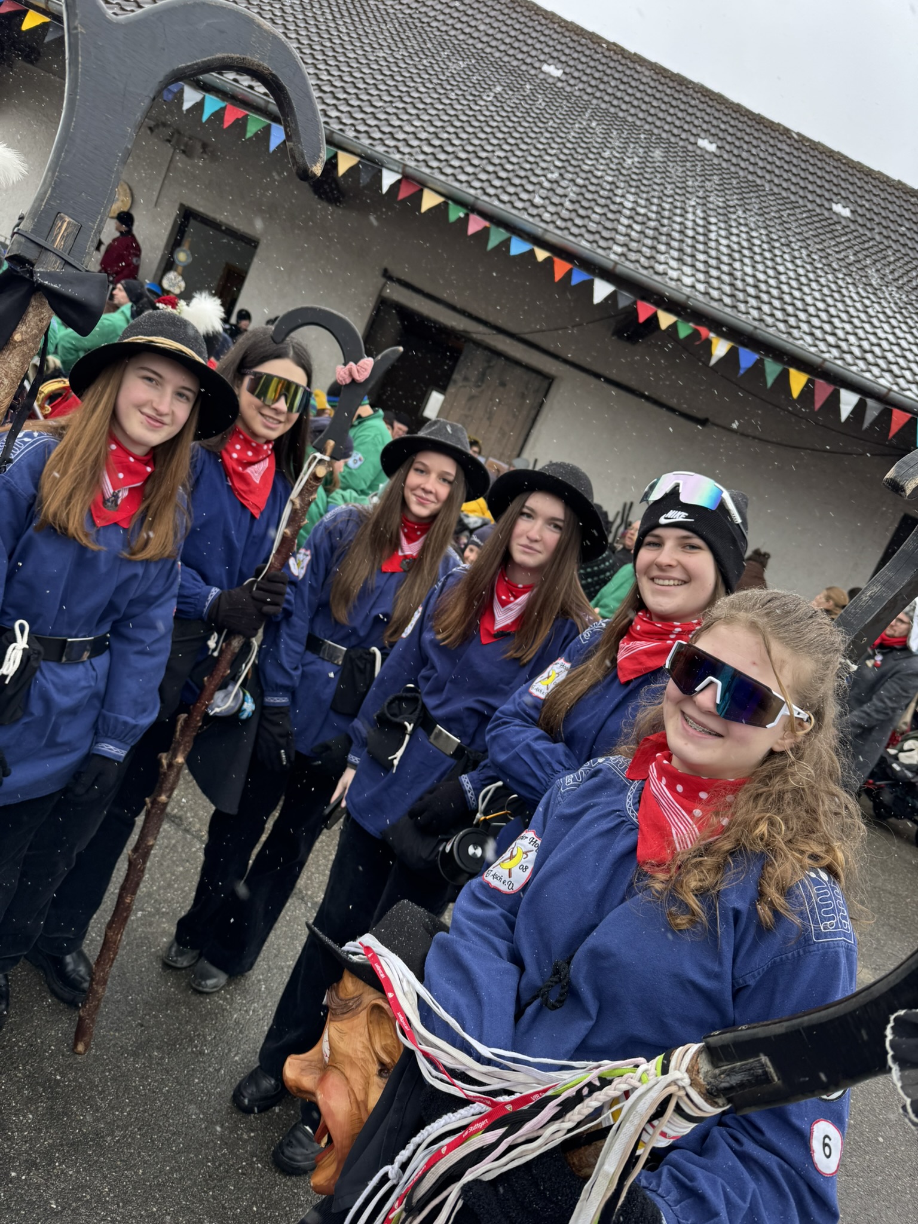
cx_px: 459
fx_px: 849
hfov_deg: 56.8
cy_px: 612
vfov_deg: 71.6
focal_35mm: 24
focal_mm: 6.76
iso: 50
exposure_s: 1/122
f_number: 1.78
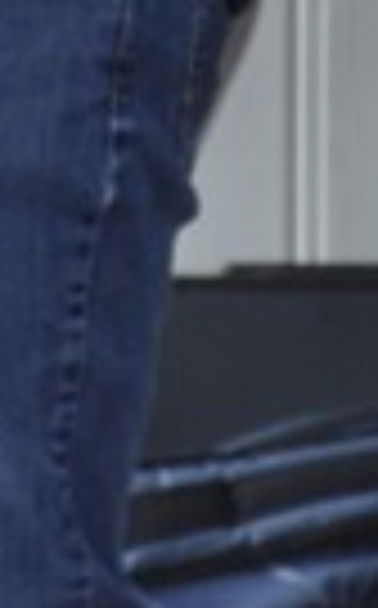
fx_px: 13096
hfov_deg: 1.6
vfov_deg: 2.6
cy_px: -847
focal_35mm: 792
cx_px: -734
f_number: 5.3
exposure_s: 1/80
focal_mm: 70
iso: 400
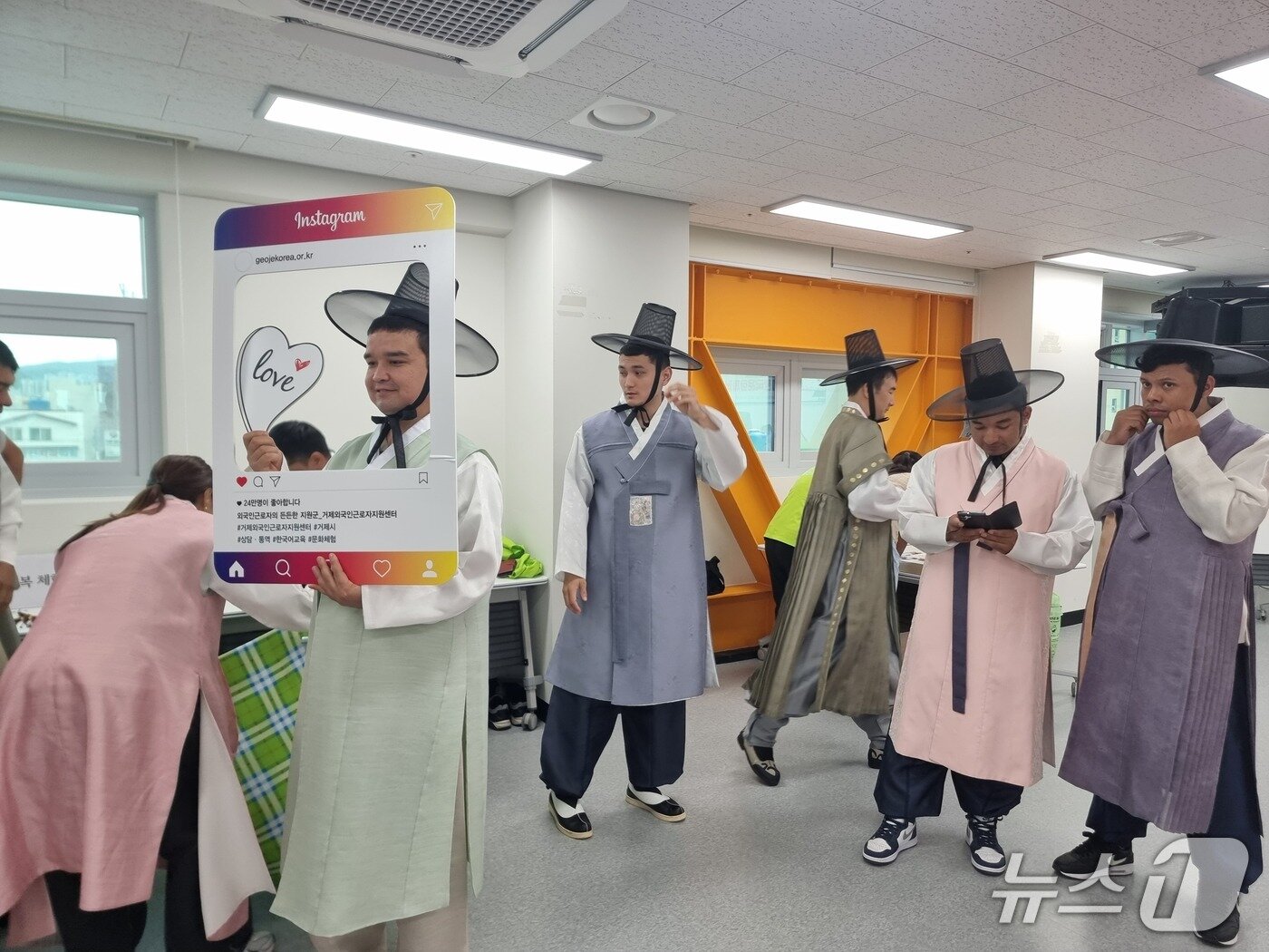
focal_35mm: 24
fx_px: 880
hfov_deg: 71.6
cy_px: 476
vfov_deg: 56.8
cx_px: 634
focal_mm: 6.7
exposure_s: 1/120
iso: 100
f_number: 1.8
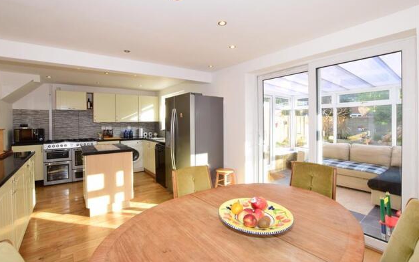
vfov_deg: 71.1
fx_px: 183
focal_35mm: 16
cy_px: 120
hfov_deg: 97.8
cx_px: 200
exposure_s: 1/13
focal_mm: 10
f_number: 14
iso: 400
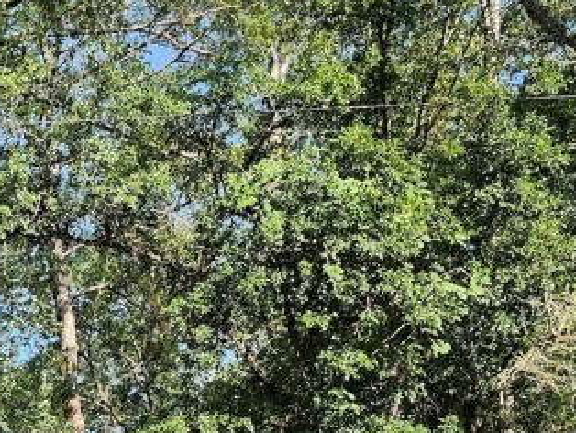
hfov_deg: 23.7
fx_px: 1249
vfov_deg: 18.4
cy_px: 554
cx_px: -116
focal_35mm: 75
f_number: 1.7
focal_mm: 6.3
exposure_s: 1/200
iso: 10
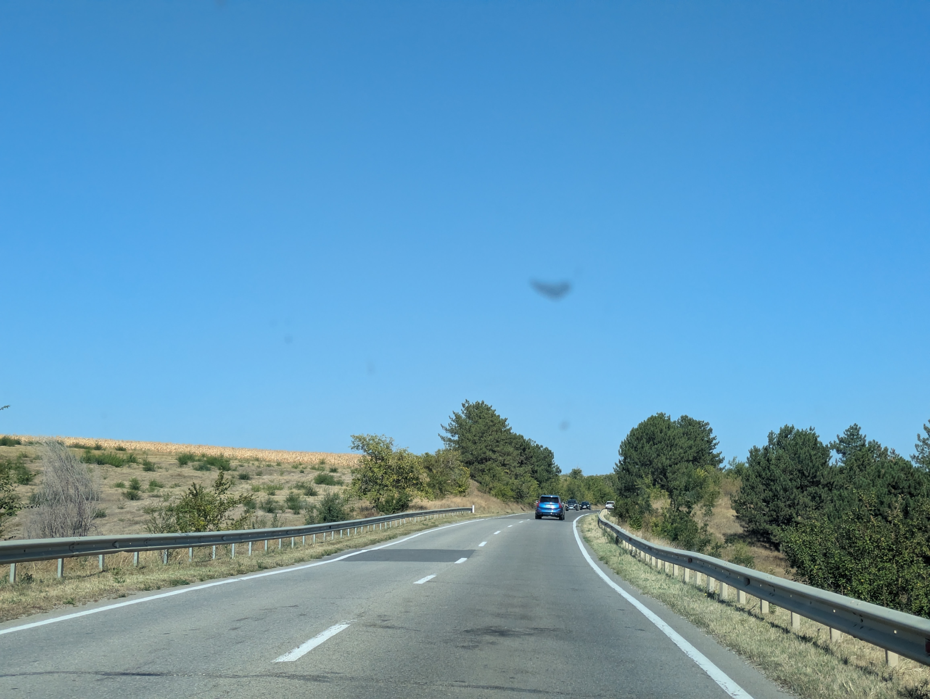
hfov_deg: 37.5
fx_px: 1371
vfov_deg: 28.6
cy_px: 350
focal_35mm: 51
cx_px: 465
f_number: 1.89
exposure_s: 1/1751
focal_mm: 5.43
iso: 62
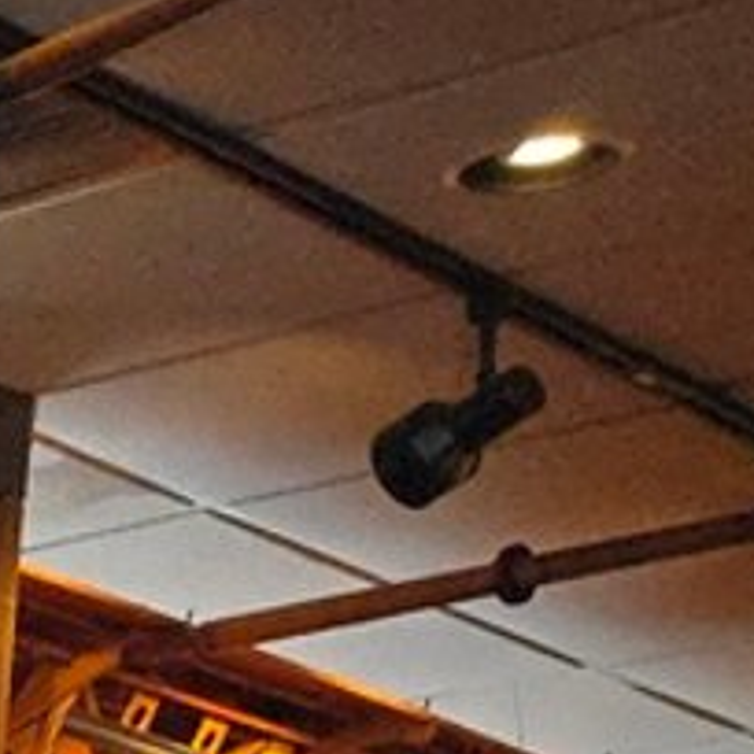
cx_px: -1806
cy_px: 2027
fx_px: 3721
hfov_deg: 8.6
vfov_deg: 9.7
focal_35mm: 151
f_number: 1.7
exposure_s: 1/120
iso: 500
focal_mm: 6.3
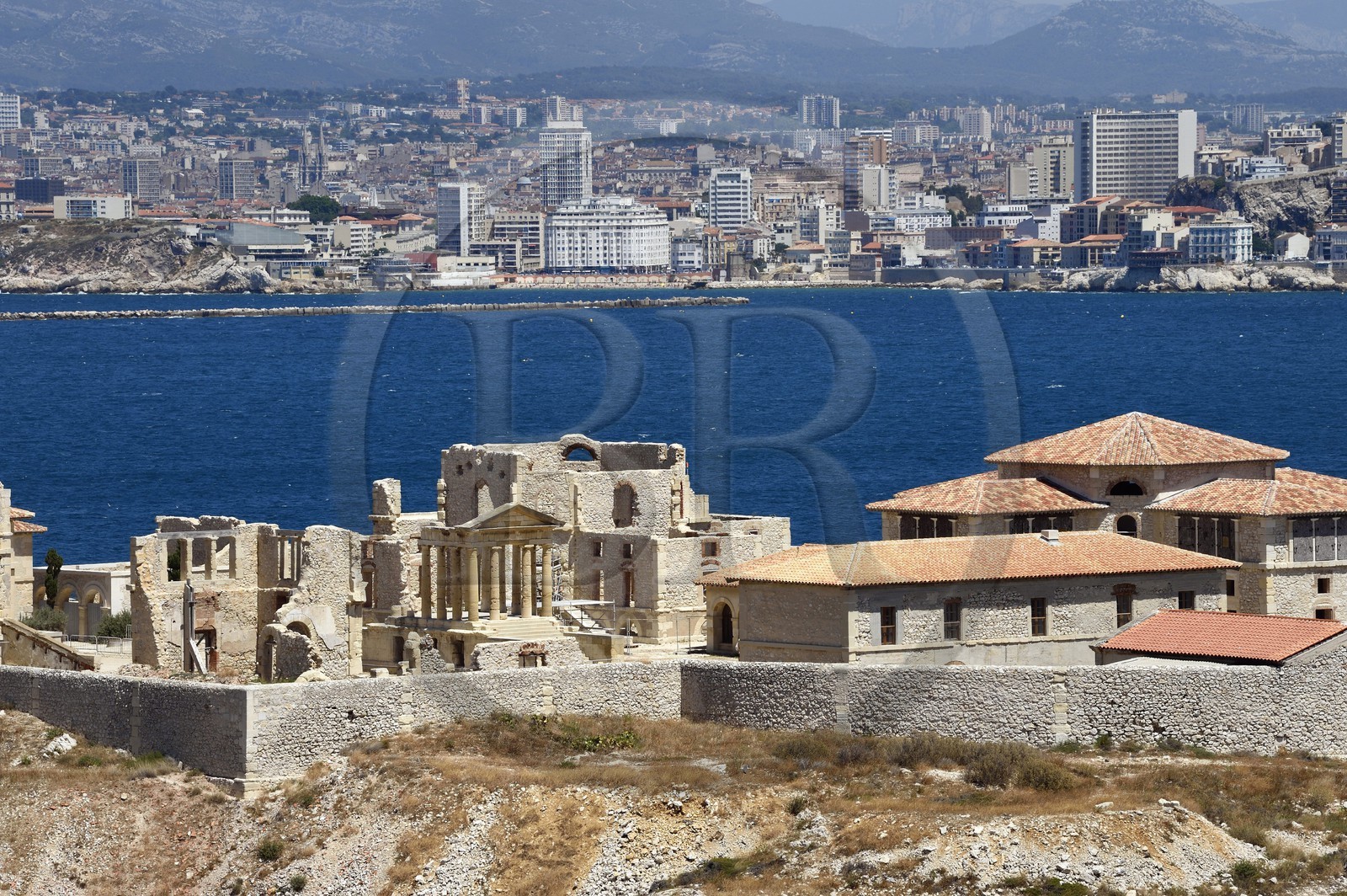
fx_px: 7477
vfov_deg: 6.9
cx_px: 674
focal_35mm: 200
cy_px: 448
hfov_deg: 10.3
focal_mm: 200
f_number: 11
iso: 200
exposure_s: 1/400
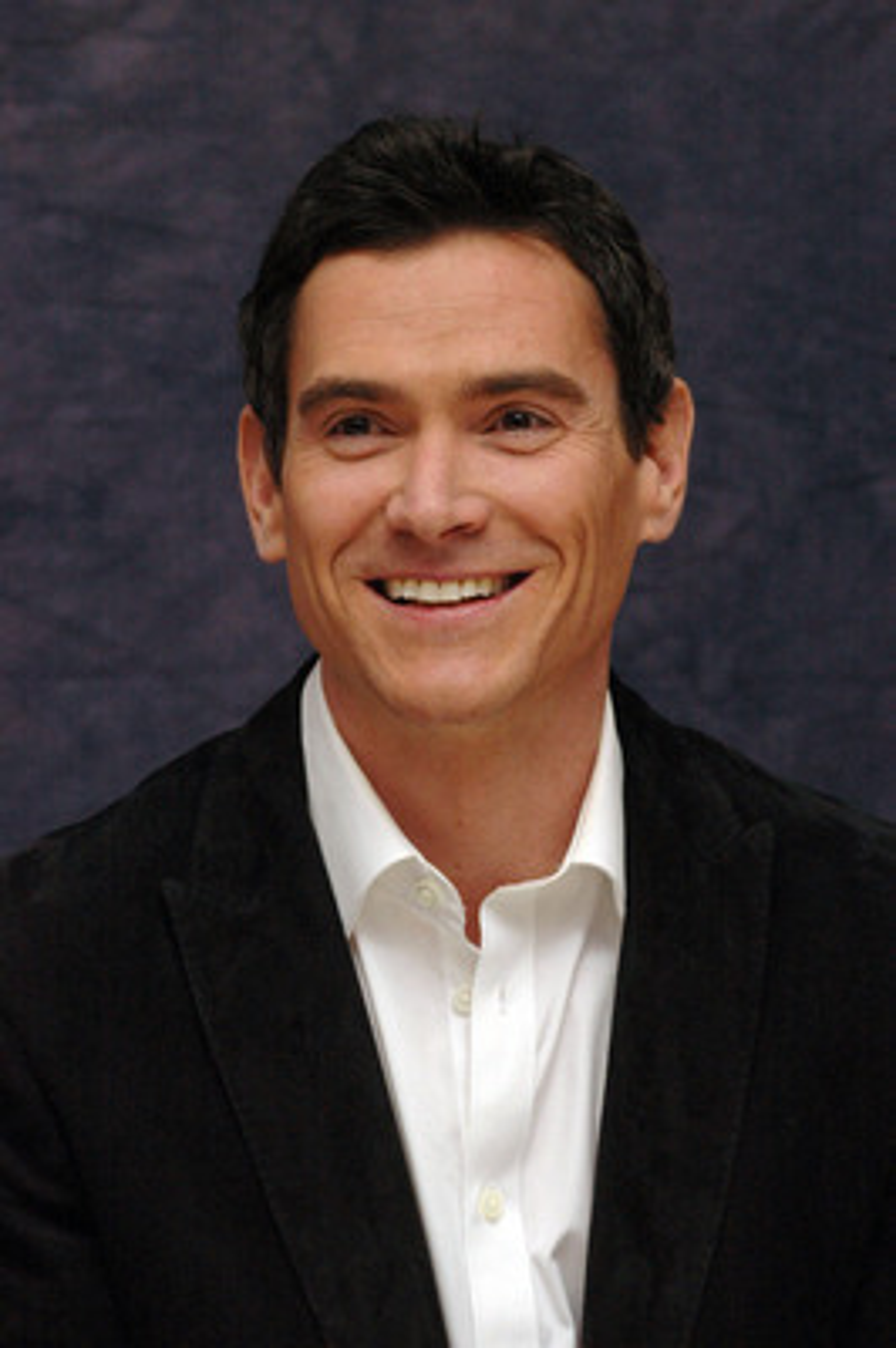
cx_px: 448
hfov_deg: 8.7
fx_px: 5890
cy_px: 674
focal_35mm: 158
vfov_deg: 13.1
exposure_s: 1/320
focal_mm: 105
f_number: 8
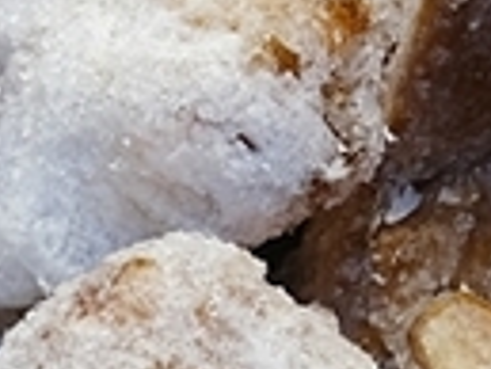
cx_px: -126
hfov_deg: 8.8
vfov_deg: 6.7
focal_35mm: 222
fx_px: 3152
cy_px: -30
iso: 640
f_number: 5
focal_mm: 23
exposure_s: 1/38
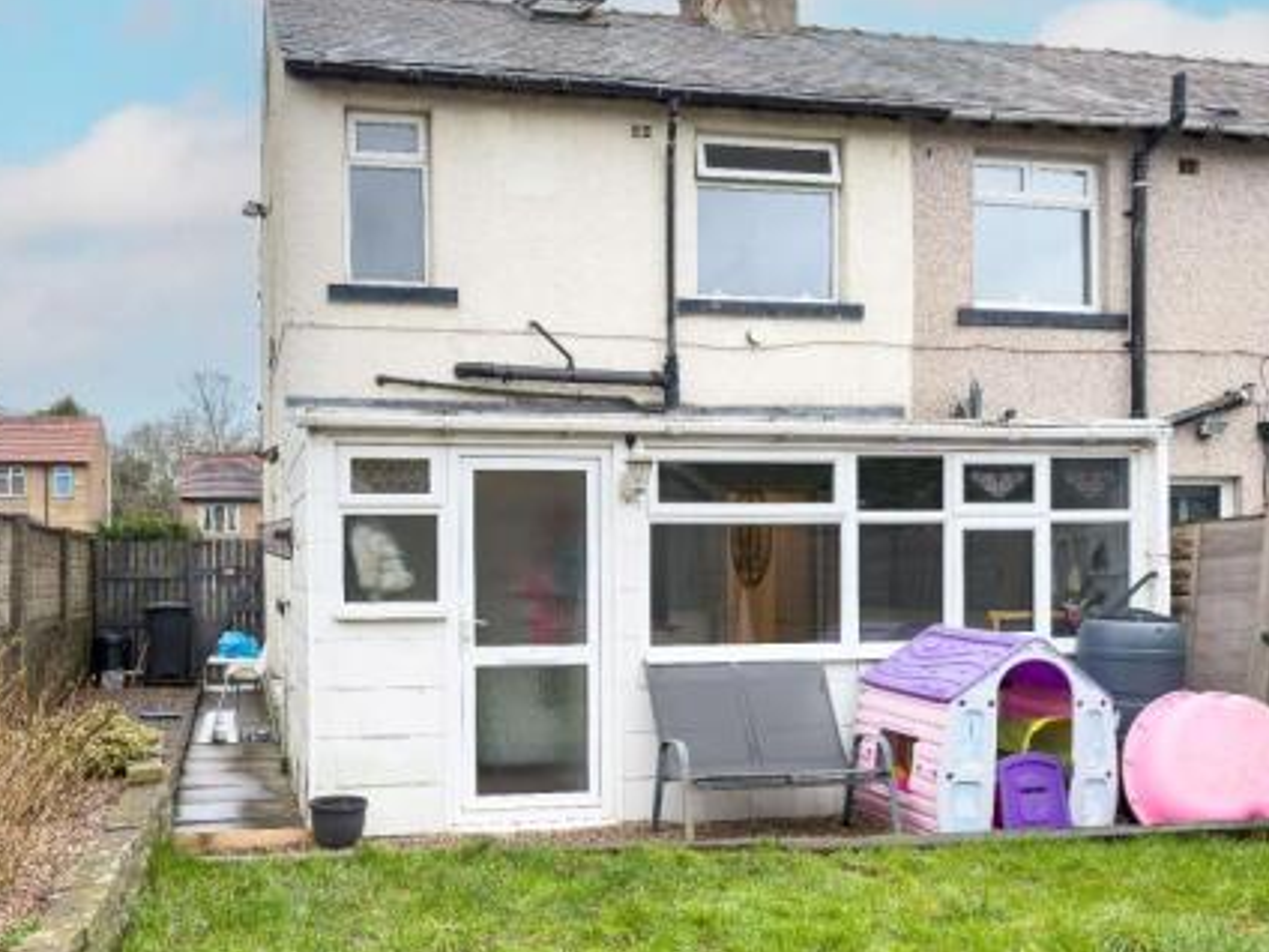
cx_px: 516
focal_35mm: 33
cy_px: 582
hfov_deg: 55.0
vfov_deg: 42.7
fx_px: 1210
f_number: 1.8
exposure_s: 1/350
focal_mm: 6.76
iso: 80
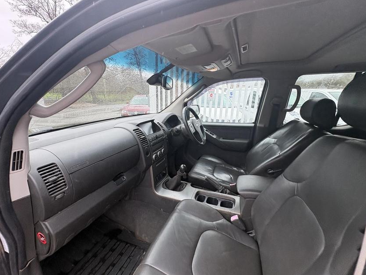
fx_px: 159
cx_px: 183
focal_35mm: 15
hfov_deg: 98.2
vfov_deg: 81.7
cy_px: 139
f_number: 2.2
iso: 64
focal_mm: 2.22
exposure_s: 1/110
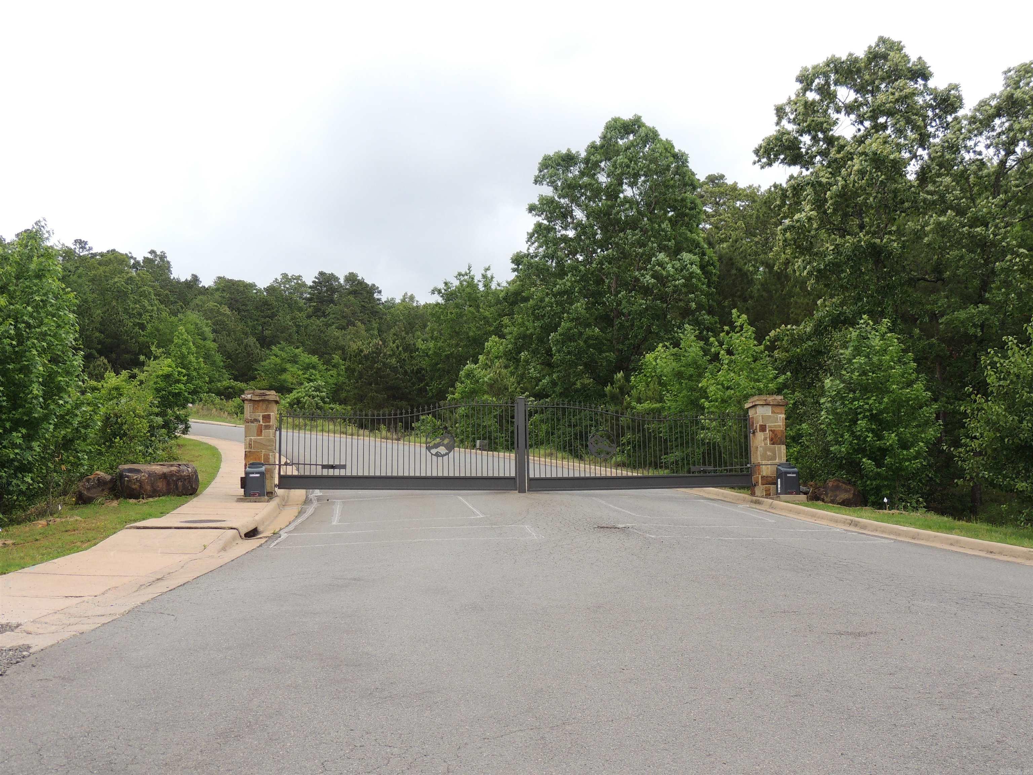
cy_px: 388
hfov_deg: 46.8
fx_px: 1194
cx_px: 516
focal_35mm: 40
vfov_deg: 36.0
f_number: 3.3
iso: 100
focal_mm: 7.1
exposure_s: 1/250
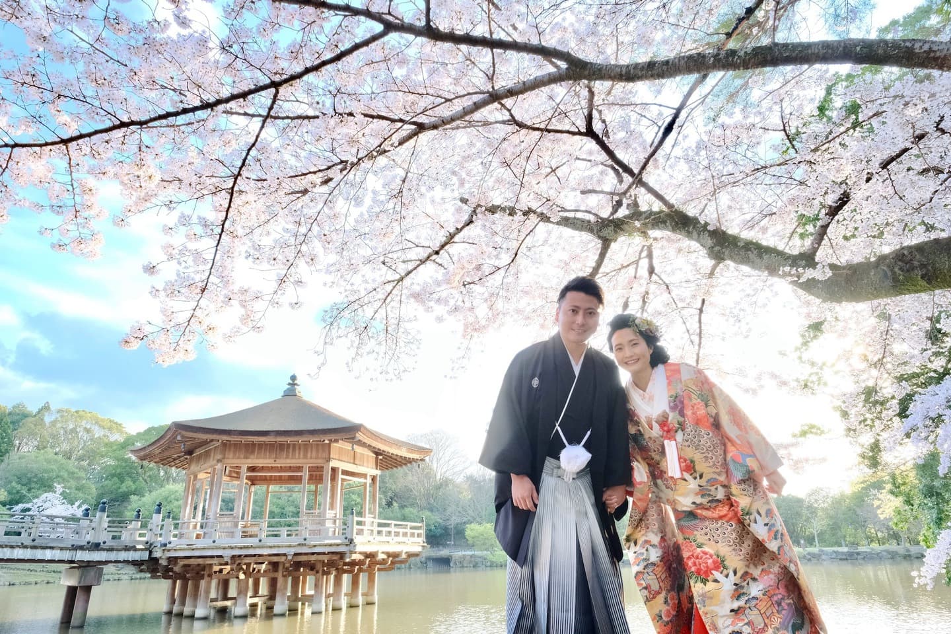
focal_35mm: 21
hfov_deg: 81.2
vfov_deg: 59.5
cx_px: 476
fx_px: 555
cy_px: 317
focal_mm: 14
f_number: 11
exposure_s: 1/60
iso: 1600
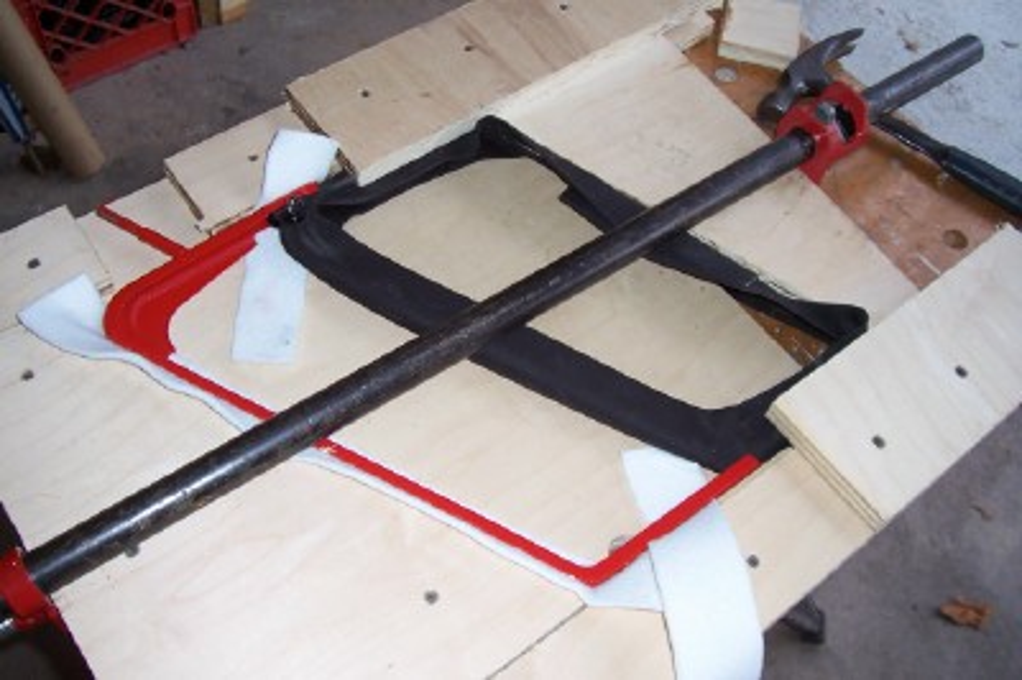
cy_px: 340
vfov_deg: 38.8
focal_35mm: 34
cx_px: 511
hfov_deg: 55.8
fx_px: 964
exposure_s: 1/60
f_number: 2.7
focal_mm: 5.6
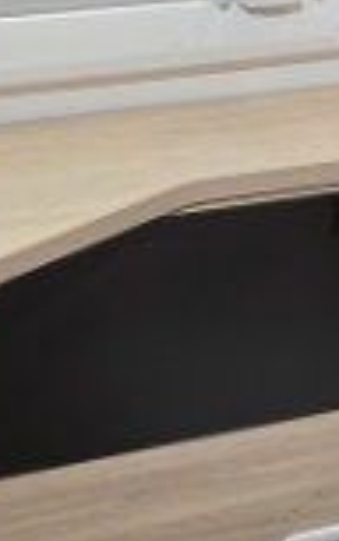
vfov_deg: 22.7
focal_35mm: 84
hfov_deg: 15.3
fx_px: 1238
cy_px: -104
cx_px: 4
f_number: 1.9
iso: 320
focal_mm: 2.2
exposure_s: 1/50
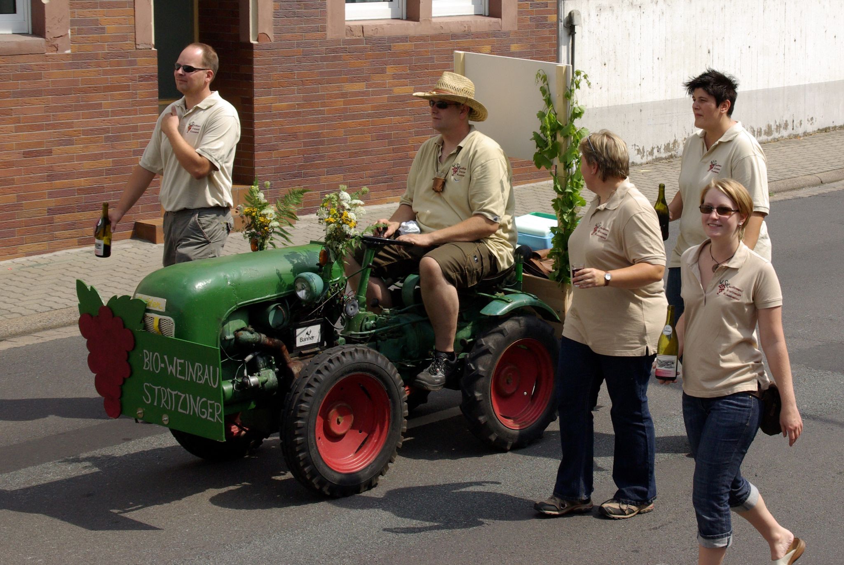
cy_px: 282
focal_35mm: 72
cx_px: 422
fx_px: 1690
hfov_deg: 28.0
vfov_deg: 19.0
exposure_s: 1/750
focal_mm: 48
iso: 400
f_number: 8
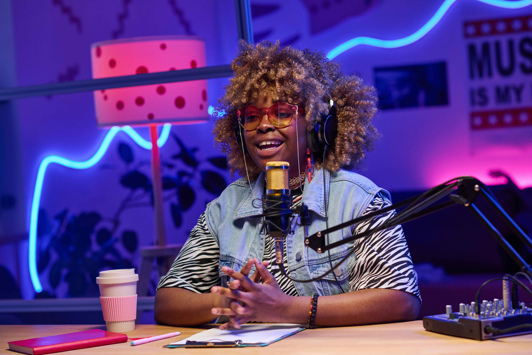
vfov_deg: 16.1
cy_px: 178
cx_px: 266
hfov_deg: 23.9
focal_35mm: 85
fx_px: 1256
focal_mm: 85
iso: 800
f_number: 3.2
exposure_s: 1/160
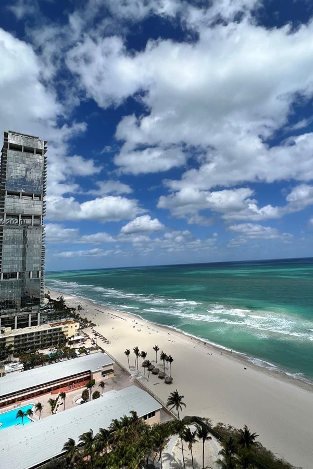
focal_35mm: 18
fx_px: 235
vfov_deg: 89.9
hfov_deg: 67.4
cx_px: 160
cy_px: 223
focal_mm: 1.57
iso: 40
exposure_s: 1/5000
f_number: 1.8
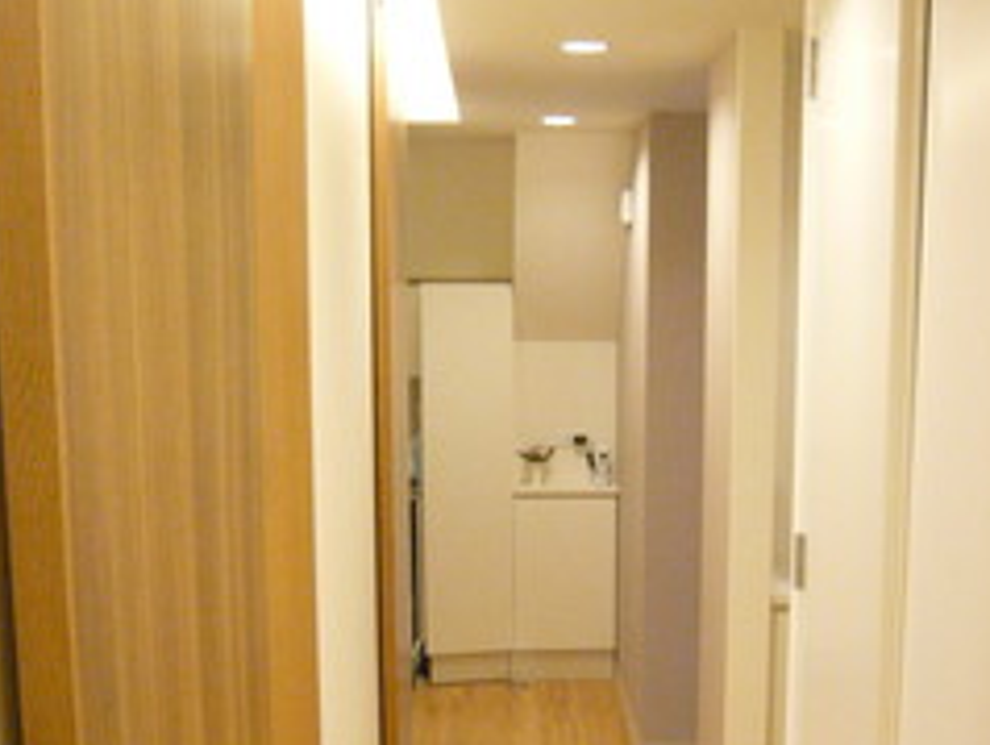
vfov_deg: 30.6
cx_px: 611
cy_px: 520
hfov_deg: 40.2
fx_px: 1346
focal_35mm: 47
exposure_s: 1/50
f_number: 2.8
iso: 400
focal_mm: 4.6
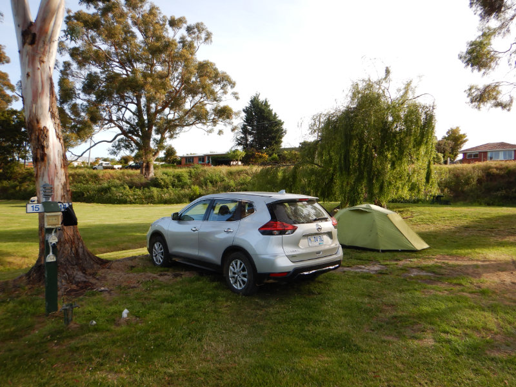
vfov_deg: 56.8
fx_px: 358
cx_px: 258
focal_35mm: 24
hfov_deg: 71.6
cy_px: 194
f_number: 2.8
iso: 125
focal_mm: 4.3
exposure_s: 1/800
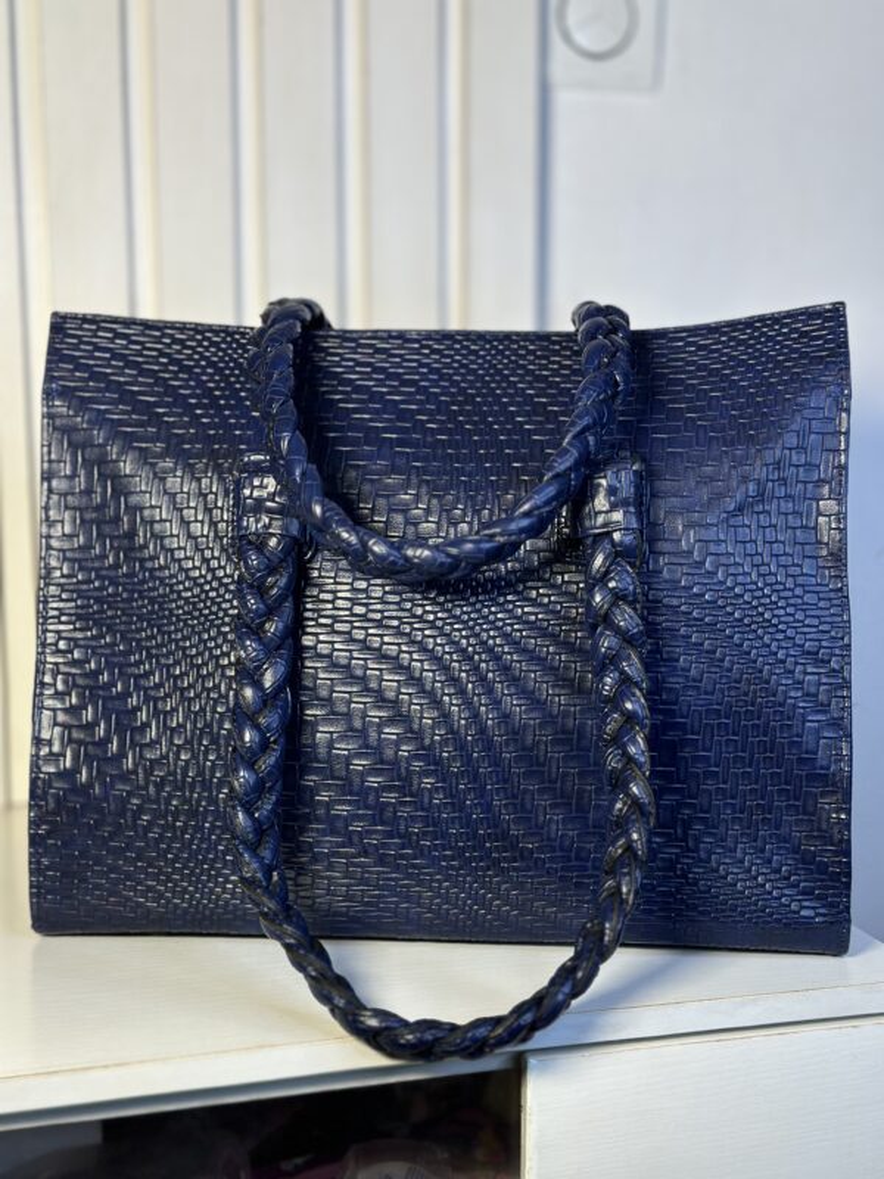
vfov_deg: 39.7
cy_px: 590
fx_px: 1634
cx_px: 442
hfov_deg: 30.3
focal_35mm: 48
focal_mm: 6.86
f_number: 1.78
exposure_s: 1/198
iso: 80
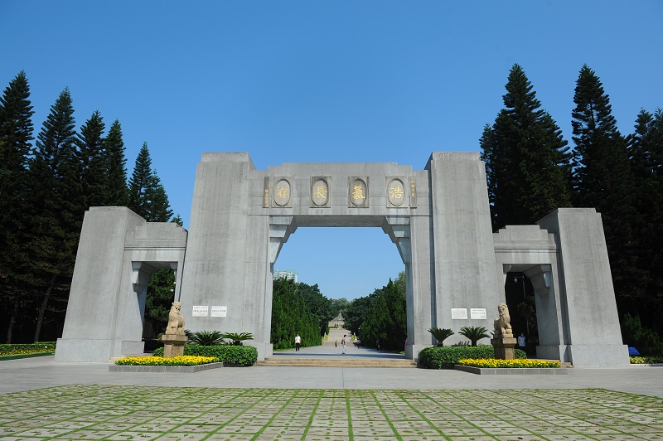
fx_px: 442
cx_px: 332
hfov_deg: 73.8
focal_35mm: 24
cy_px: 220
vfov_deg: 53.1
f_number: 8
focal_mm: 24
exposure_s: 1/640
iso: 200
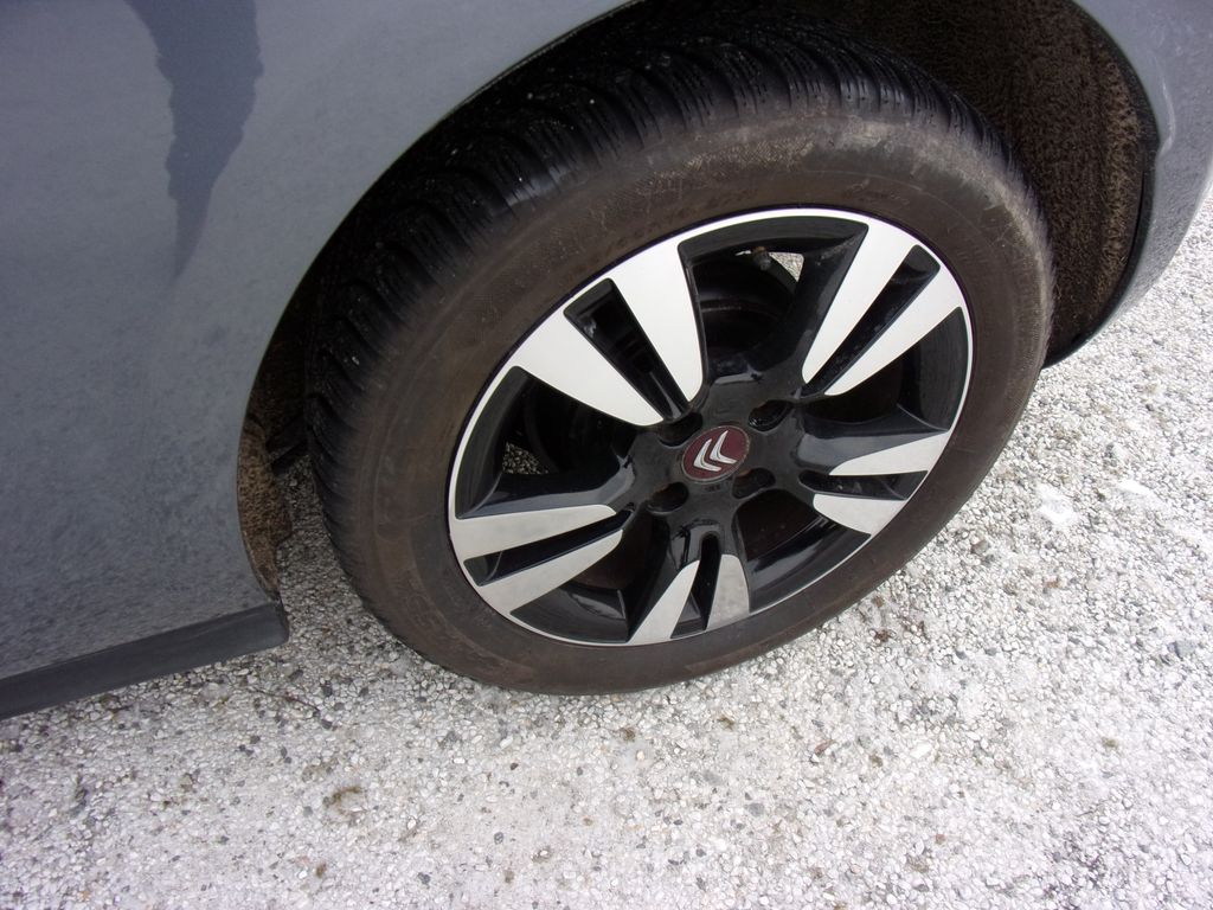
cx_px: 606
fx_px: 841
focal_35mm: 24
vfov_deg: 56.8
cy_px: 455
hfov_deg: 71.6
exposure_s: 1/120
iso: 80
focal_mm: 4.3
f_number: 3.3
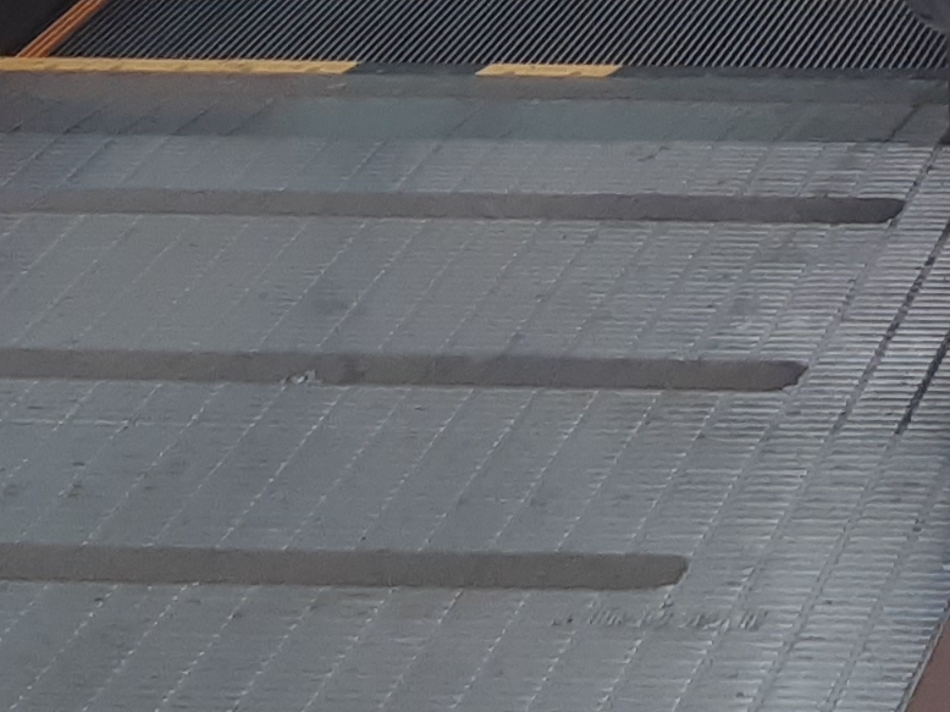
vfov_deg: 8.7
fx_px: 4225
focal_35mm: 154
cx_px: 1626
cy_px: -1056
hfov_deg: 12.0
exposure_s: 1/60
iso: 80
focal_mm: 3.92
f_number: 1.7
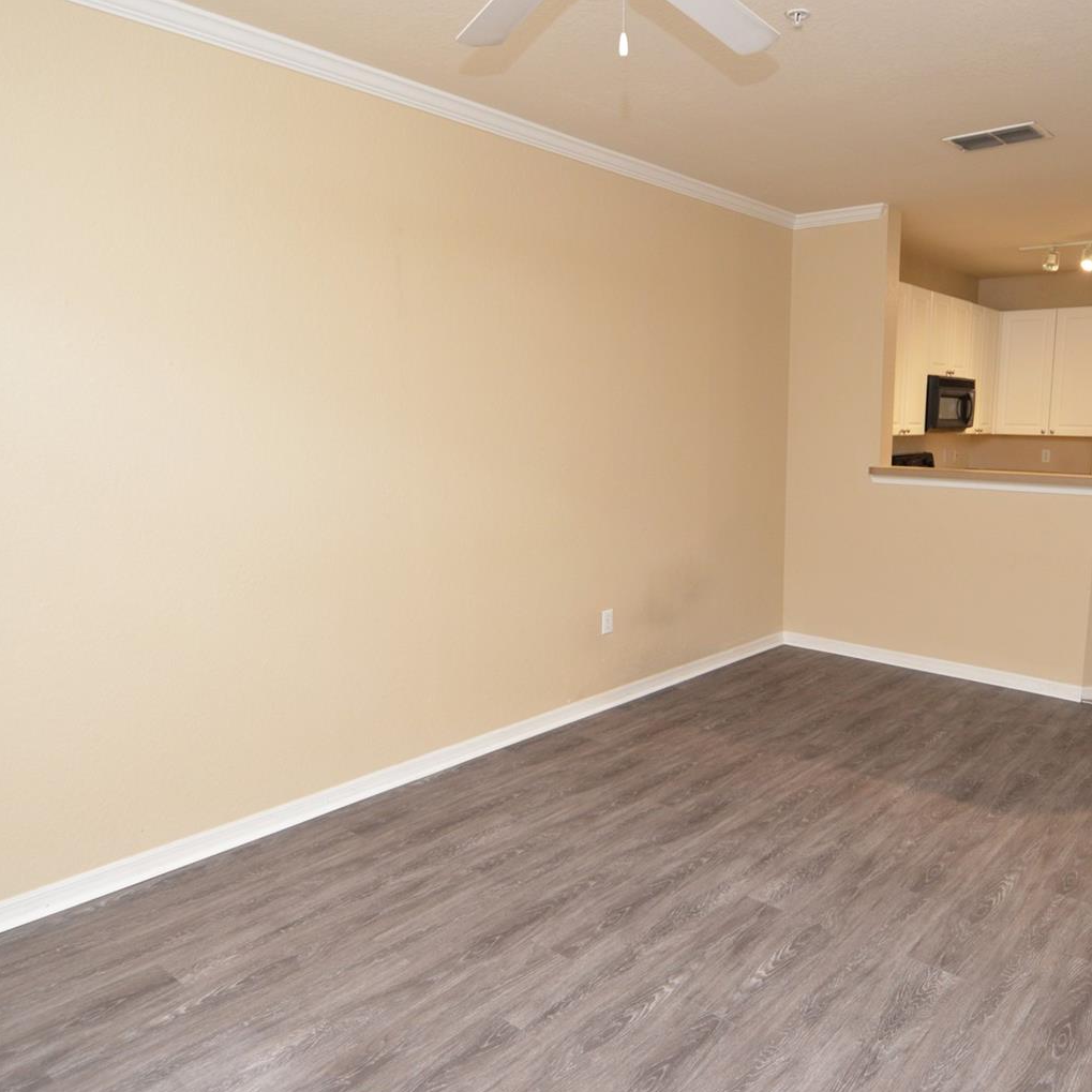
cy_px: 551
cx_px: 682
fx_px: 857
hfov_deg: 64.1
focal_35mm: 24
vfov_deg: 65.0
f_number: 4
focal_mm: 12
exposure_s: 1/60
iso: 720
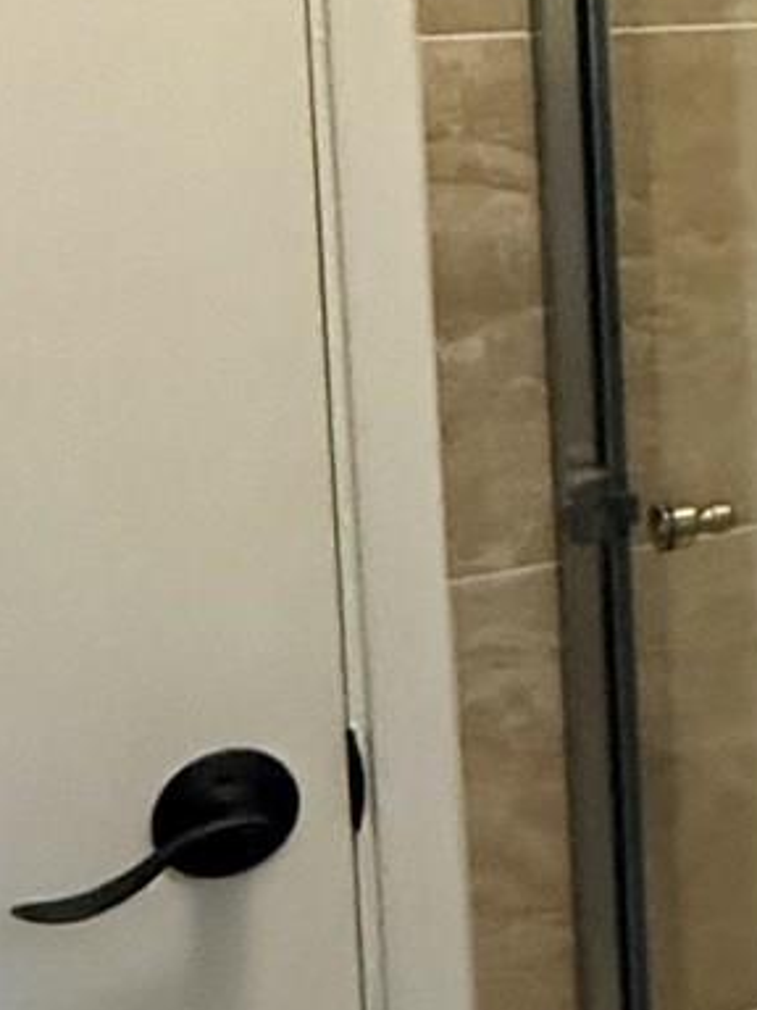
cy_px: 168
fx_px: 2449
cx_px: 1635
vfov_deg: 22.9
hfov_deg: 14.0
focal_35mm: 84
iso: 1000
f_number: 2.2
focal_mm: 2.22
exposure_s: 1/60
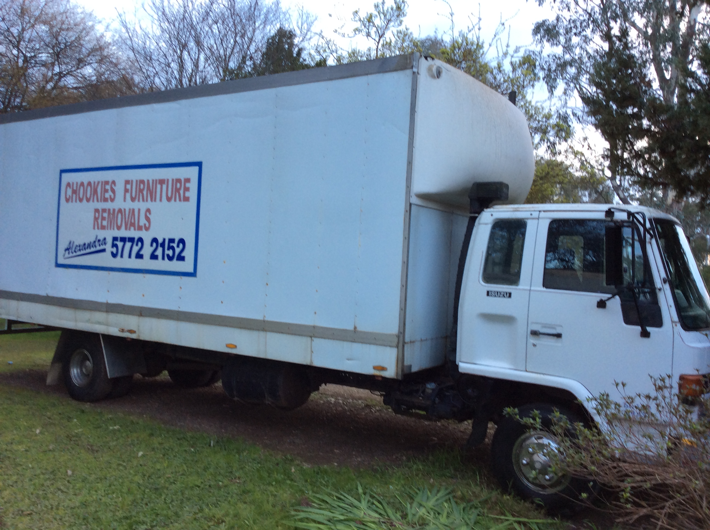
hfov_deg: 56.9
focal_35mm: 32
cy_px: 265
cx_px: 355
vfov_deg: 44.1
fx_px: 655
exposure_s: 1/25
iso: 32
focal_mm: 3.3
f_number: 2.4
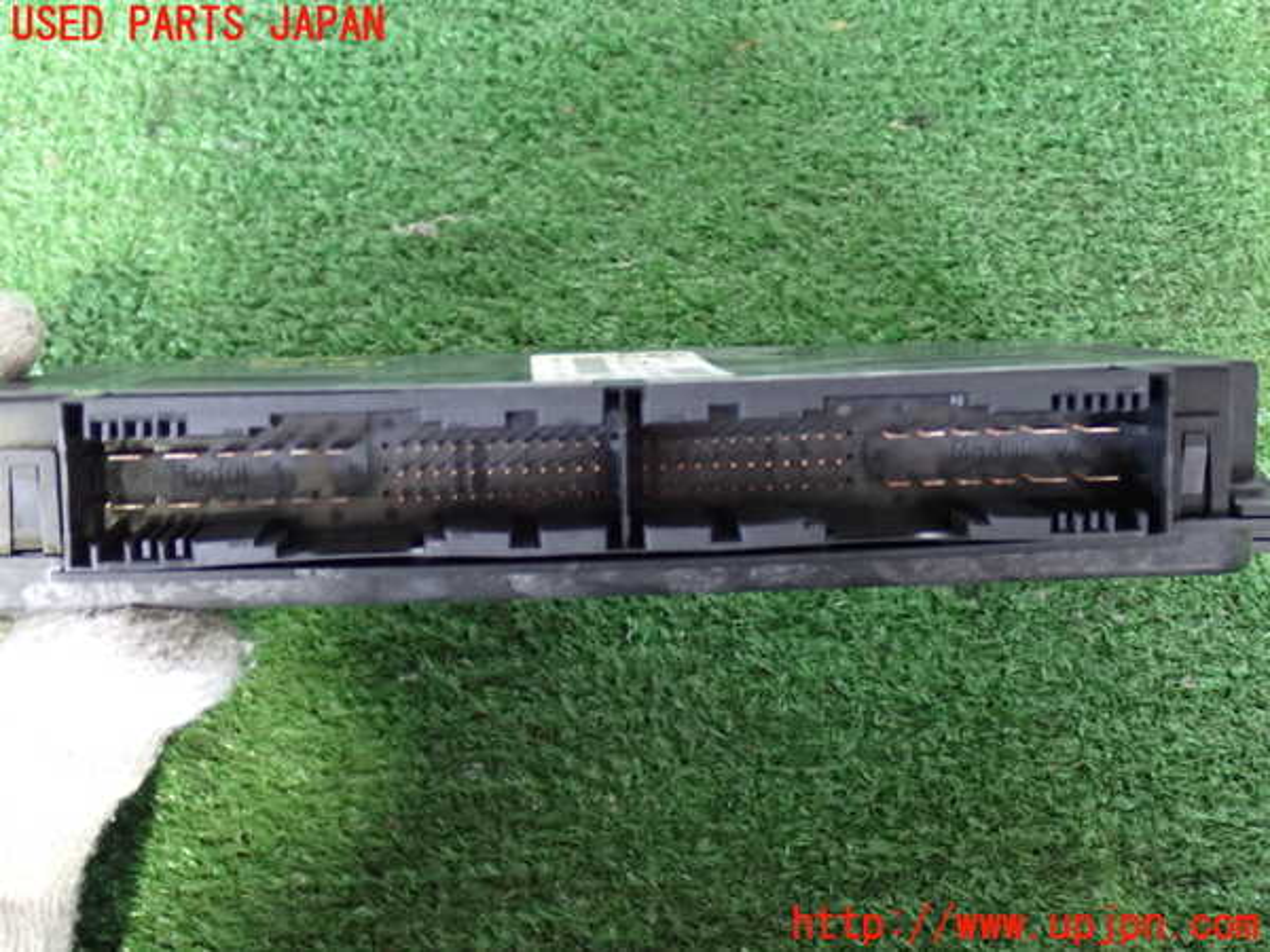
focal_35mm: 50
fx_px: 1834
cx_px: 635
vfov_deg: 29.1
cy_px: 476
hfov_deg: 38.2
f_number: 3.2
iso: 1000
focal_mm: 9.01
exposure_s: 1/13
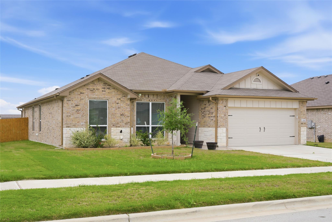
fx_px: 378
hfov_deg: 47.4
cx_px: 166
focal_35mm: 41
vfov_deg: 32.7
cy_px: 111
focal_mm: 41
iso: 640
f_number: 9
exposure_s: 1/250
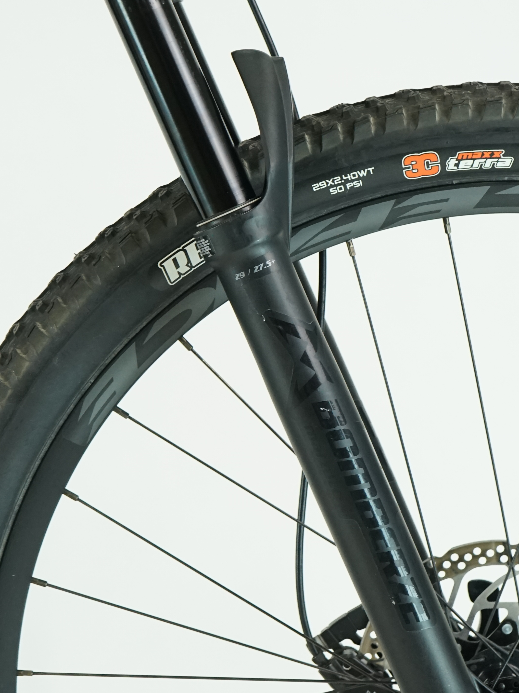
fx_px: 1879
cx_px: 302
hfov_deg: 15.7
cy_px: 326
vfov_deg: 20.9
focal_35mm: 94
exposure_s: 1/200
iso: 1600
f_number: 5.6
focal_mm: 46
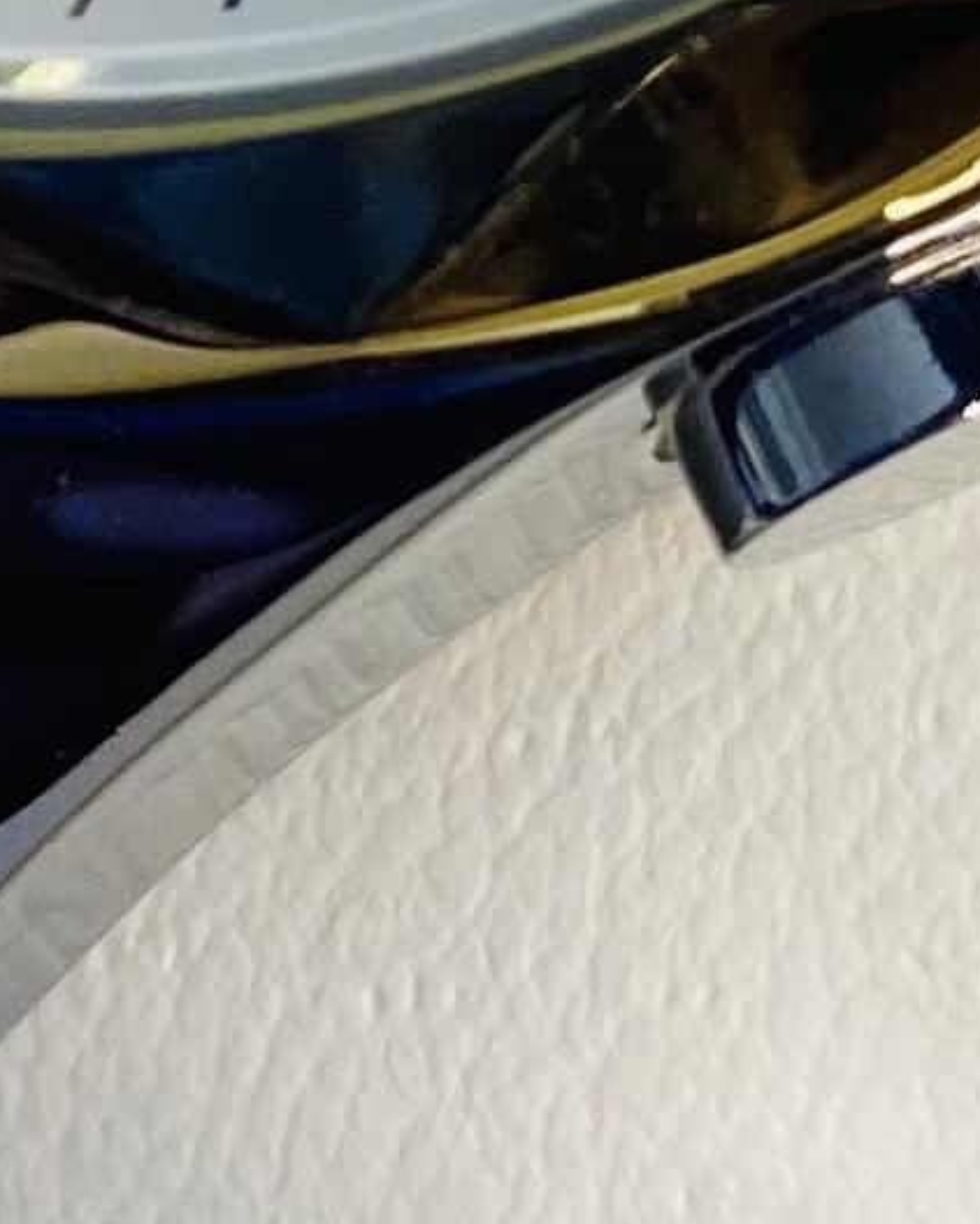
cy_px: -1359
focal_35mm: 194
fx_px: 7029
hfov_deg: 8.0
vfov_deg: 9.2
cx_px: 344
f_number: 1.8
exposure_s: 1/111
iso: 64
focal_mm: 4.25
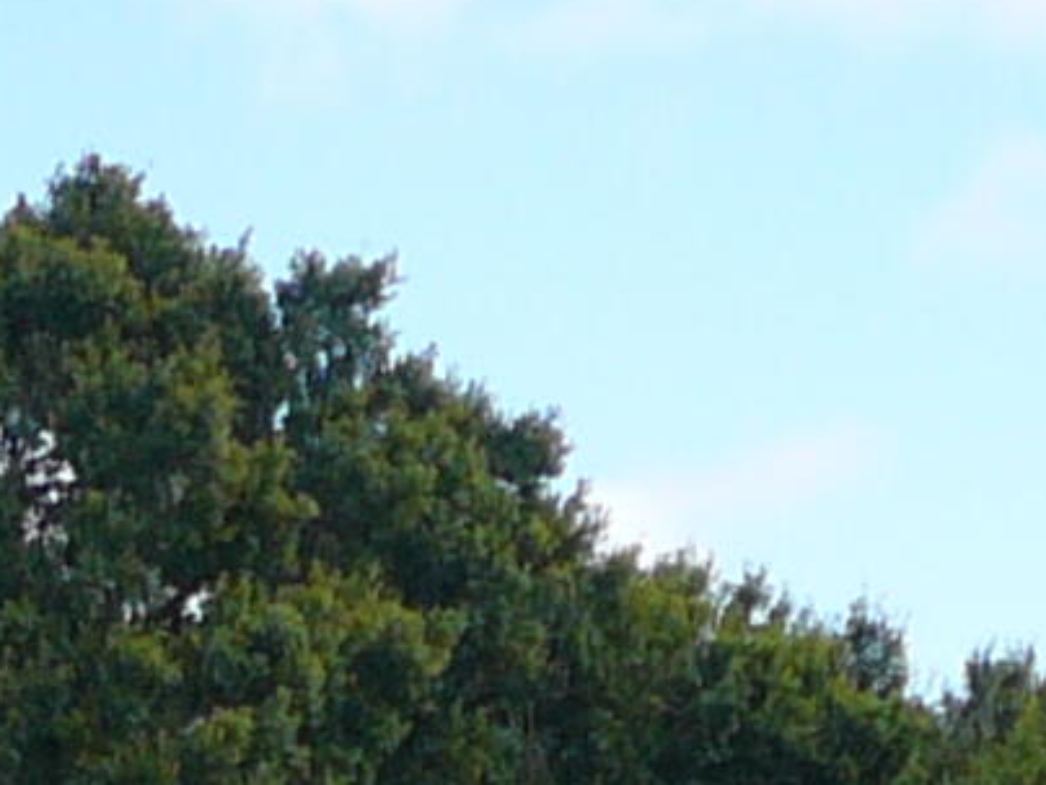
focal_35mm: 222
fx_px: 6708
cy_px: 2158
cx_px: 857
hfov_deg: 8.9
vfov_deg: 6.3
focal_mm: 5.2
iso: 80
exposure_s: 1/640
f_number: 2.8
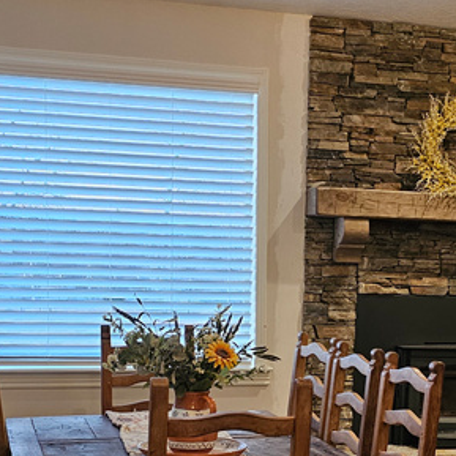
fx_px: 1073
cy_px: 391
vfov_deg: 23.5
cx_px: 308
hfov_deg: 23.9
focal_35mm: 72
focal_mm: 6.3
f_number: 1.7
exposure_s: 1/120
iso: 1000
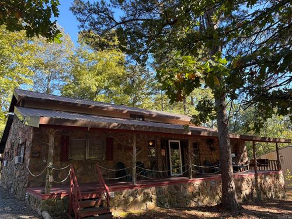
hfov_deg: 67.3
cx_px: 146
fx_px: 219
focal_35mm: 26
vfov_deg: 53.1
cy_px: 110
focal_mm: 5.96
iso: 50
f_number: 1.6
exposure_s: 1/234
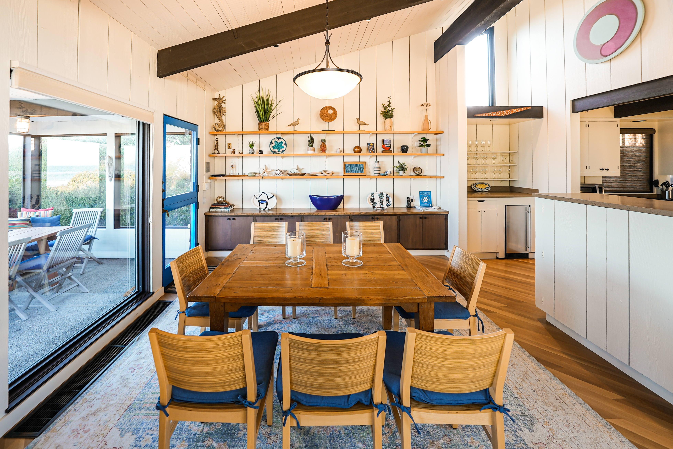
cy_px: 217
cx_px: 323
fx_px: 243
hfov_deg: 108.3
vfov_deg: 85.4
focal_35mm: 13
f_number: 3.2
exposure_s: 1/30
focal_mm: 12
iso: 200
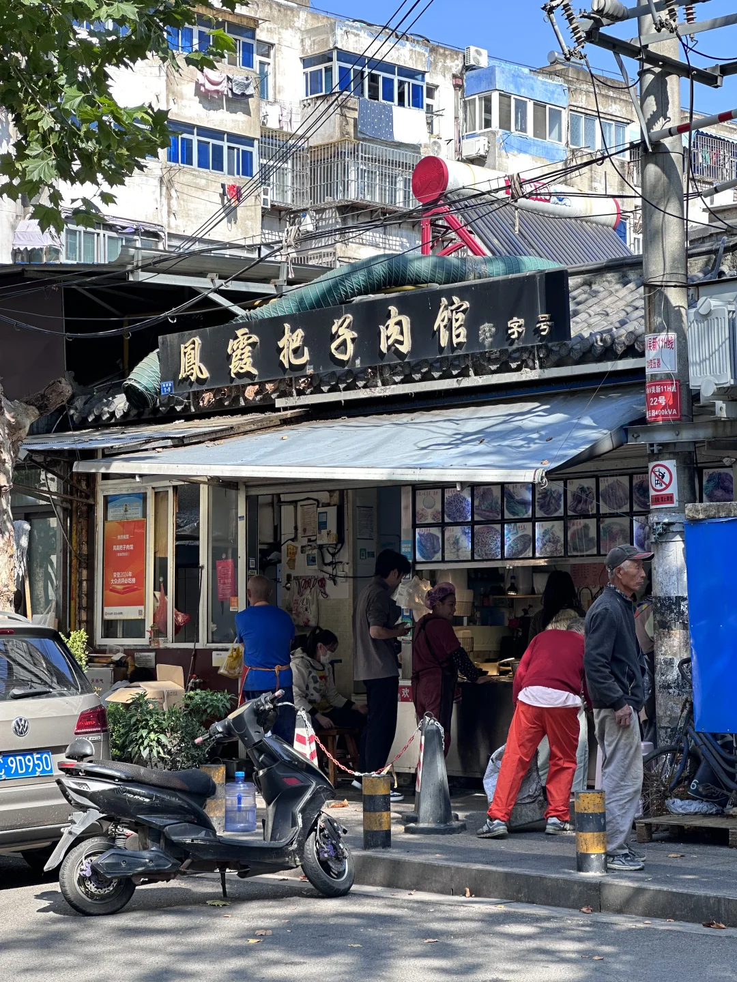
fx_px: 2186
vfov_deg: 25.3
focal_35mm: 77
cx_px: 368
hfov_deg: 19.1
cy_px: 491
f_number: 2.8
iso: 32
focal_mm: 9
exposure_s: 1/163
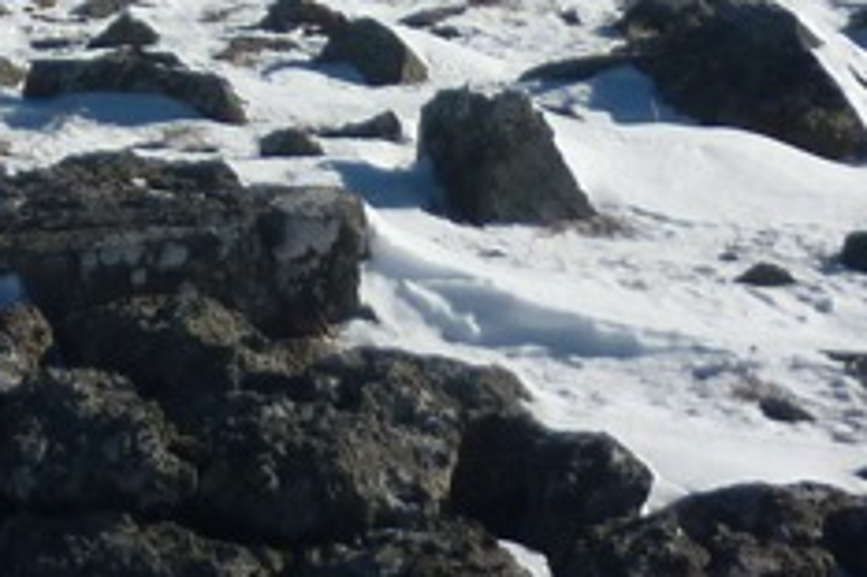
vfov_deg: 8.5
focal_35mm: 151
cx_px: -115
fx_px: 3634
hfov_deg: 13.3
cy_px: -689
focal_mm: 5.5
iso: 80
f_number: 8
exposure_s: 1/320
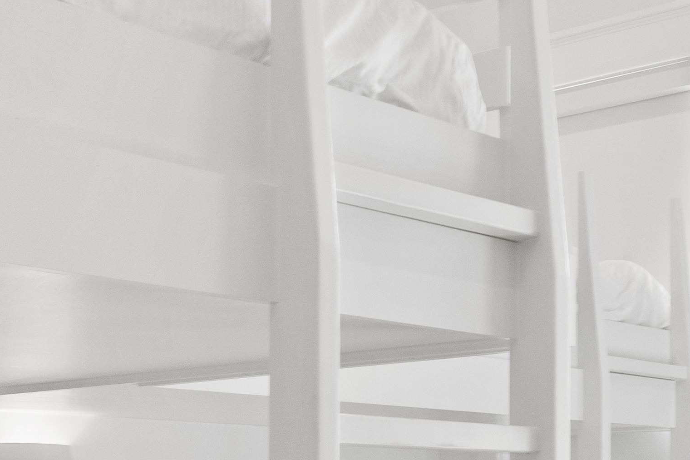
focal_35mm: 75
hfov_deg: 26.4
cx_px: 576
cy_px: 519
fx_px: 1437
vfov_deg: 17.5
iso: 200
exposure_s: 1/50
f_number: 8
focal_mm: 19
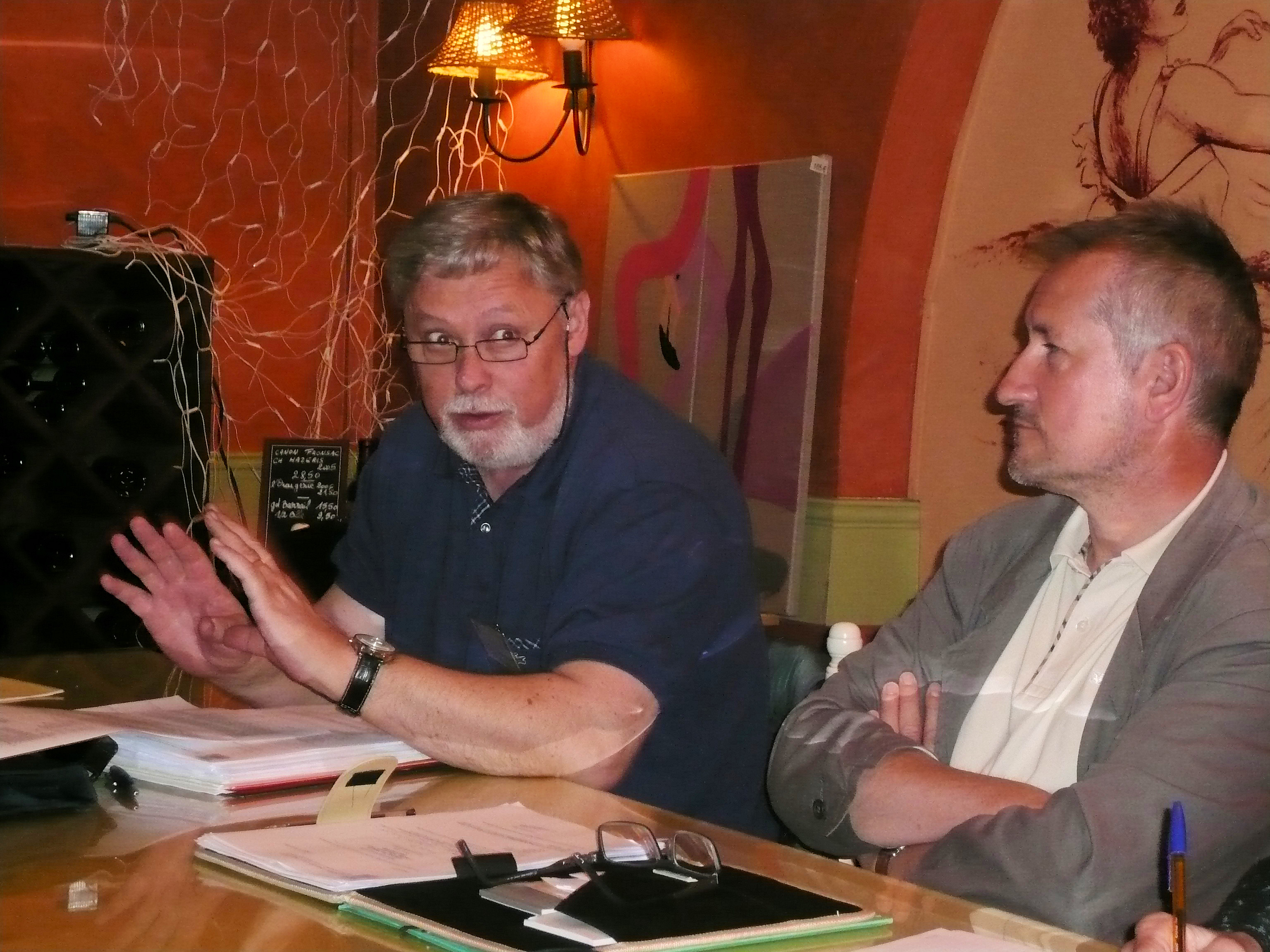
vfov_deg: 20.2
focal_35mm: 73
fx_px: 2678
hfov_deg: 26.7
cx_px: 635
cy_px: 476
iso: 250
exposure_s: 1/30
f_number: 4.5
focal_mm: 12
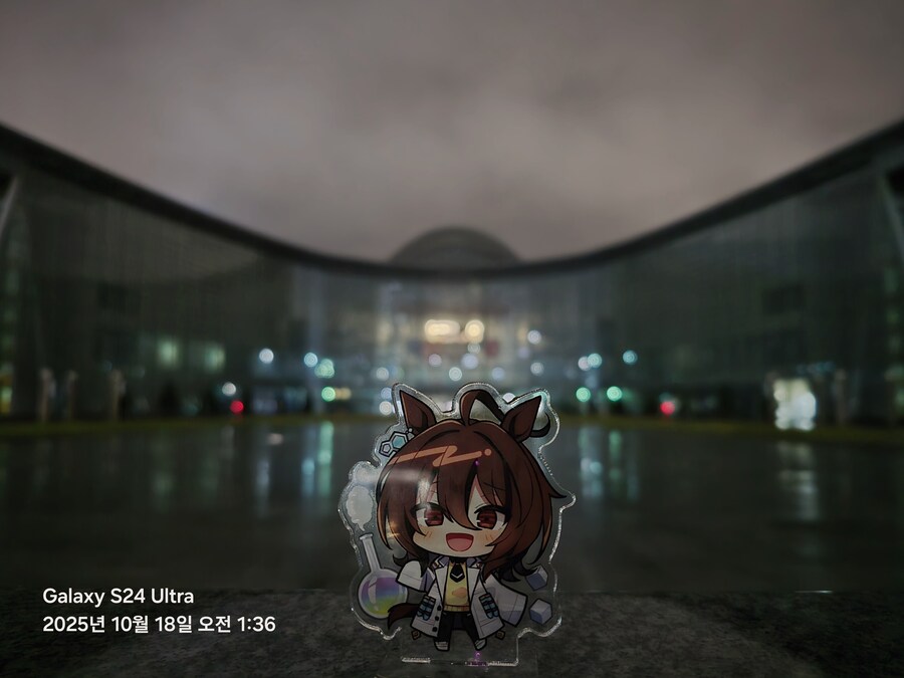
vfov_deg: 58.9
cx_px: 452
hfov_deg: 73.9
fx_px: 601
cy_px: 339
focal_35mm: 23
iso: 3200
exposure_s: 1/8.01
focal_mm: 6.3
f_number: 1.7
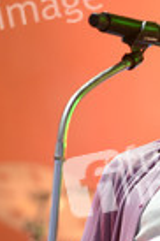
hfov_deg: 2.9
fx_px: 3114
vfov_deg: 4.4
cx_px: 204
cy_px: 264
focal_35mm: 466
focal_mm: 160
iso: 1600
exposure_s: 1/320
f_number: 2.8
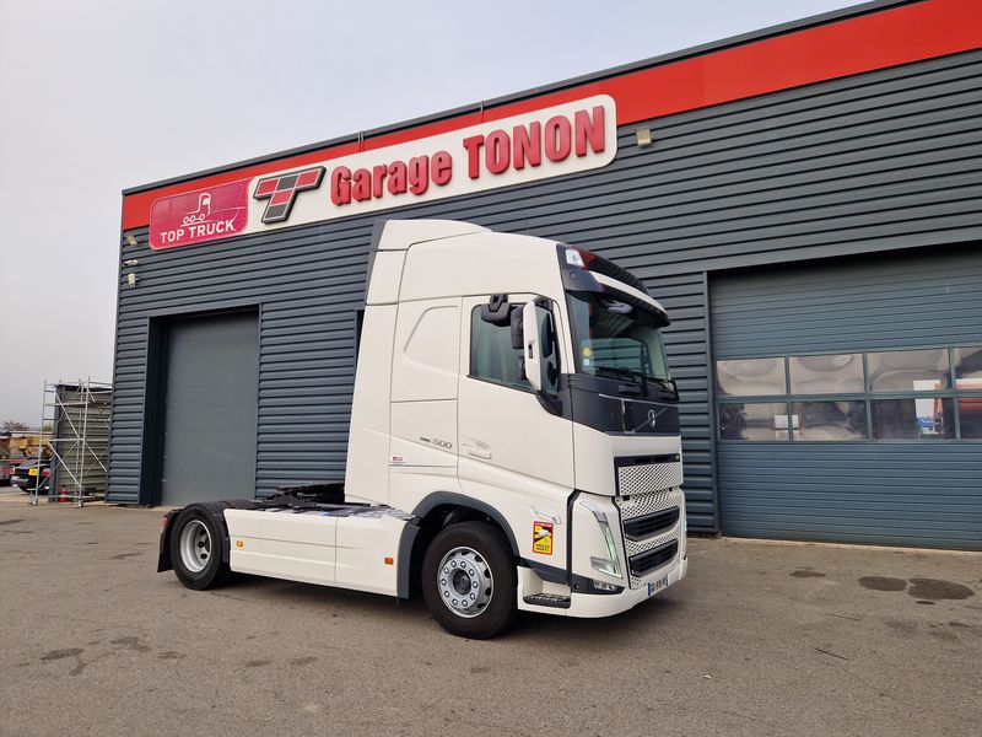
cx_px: 491
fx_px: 652
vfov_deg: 58.9
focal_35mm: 23
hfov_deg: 73.9
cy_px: 368
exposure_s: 1/3058
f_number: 1.8
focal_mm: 5.4
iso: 50
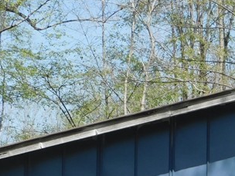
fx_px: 1168
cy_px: 283
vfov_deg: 8.4
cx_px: 343
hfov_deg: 11.1
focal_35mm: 172
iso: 125
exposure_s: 1/500
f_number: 3.8
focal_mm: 9
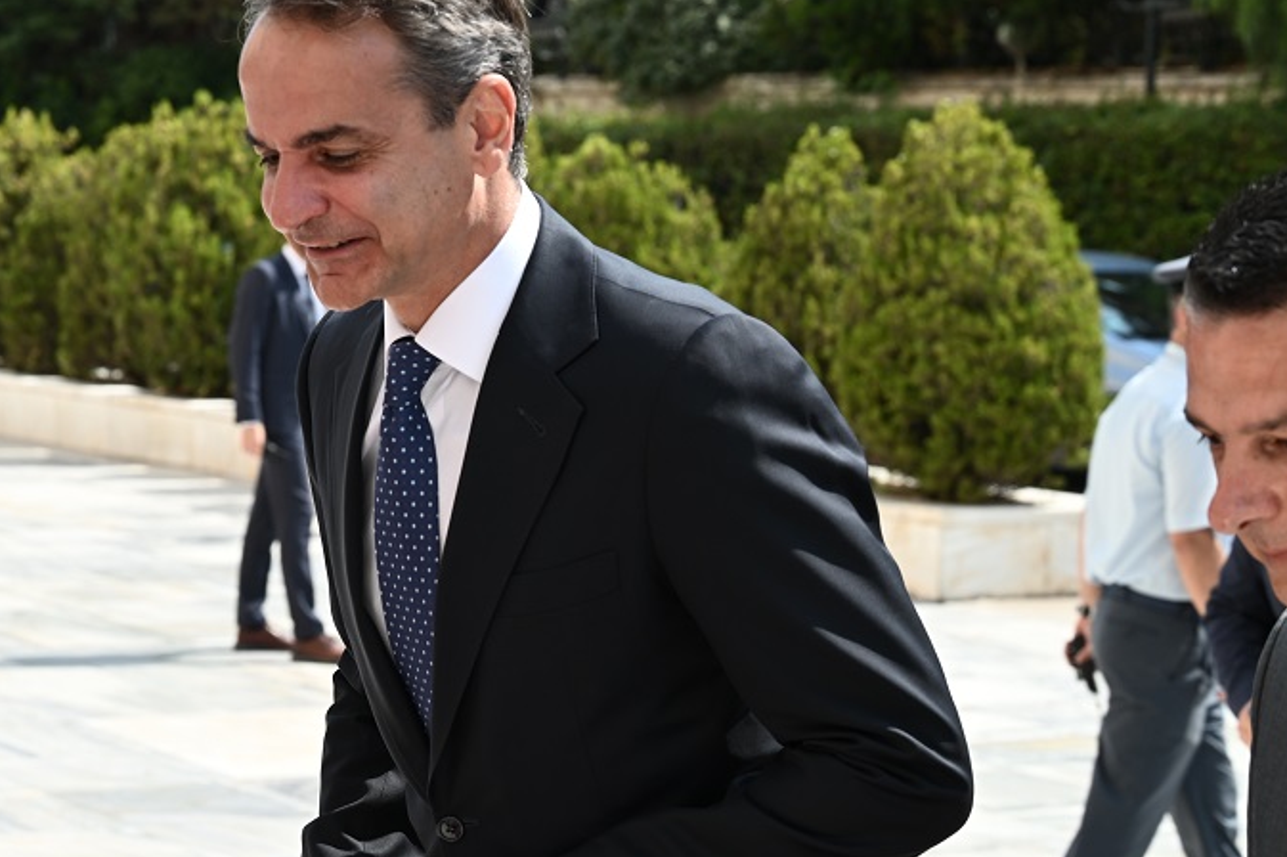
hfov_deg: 19.6
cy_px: 534
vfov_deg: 13.1
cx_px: 398
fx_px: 3716
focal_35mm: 104
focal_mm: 70
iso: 200
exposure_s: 1/400
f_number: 7.1
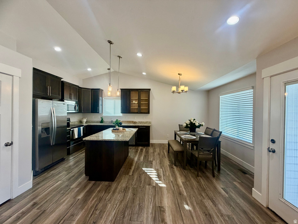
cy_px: 112
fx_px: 121
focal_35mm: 14
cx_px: 149
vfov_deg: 85.7
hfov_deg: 102.1
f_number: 2.2
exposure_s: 1/120
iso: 160
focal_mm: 2.22
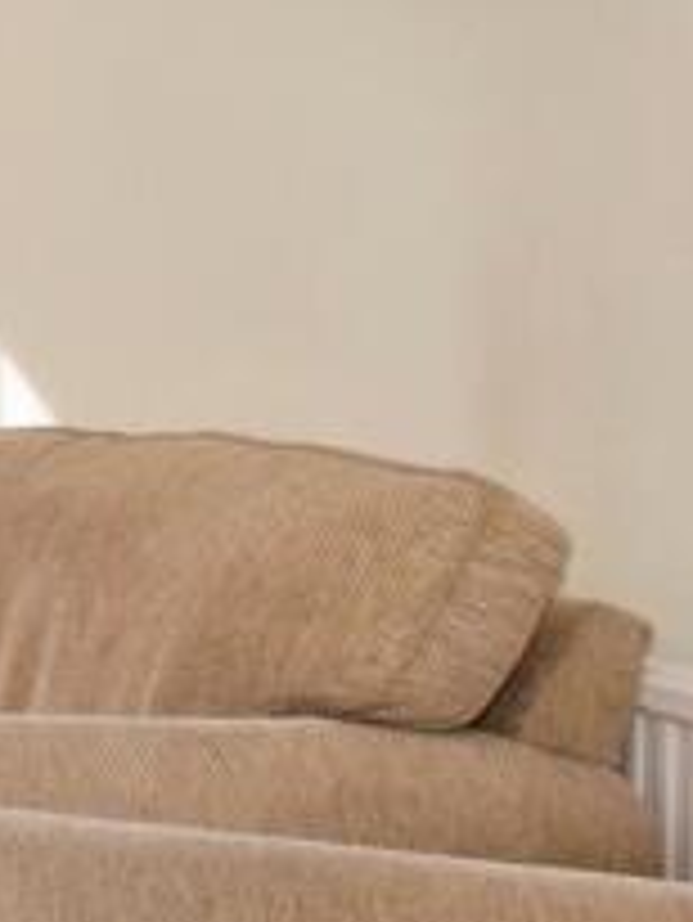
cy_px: 227
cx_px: -1026
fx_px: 1920
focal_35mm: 72
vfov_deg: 26.7
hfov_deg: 13.7
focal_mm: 10
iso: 1000
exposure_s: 1/160
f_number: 14
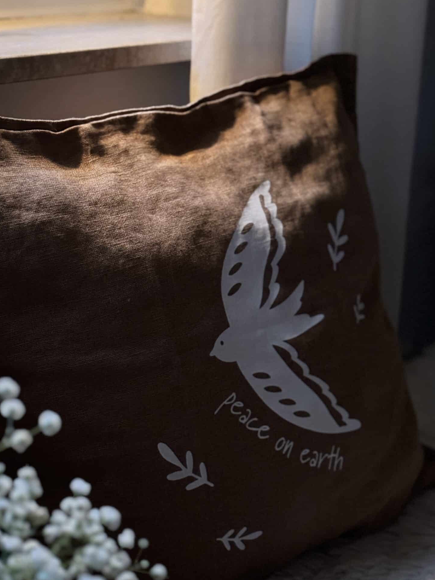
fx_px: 1072
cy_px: 346
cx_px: 181
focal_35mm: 64
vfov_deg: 30.2
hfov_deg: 22.9
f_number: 1.78
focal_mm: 6.76
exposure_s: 1/15
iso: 1600
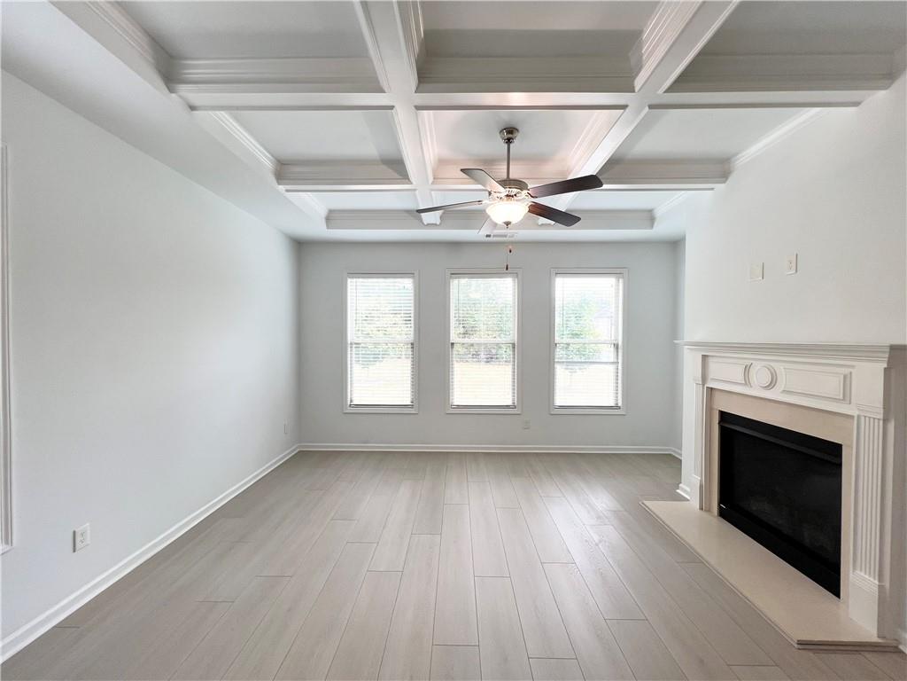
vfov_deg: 89.9
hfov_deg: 106.2
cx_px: 454
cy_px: 340
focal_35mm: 13
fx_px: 341
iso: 40
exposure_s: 1/120
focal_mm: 1.57
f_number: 1.8
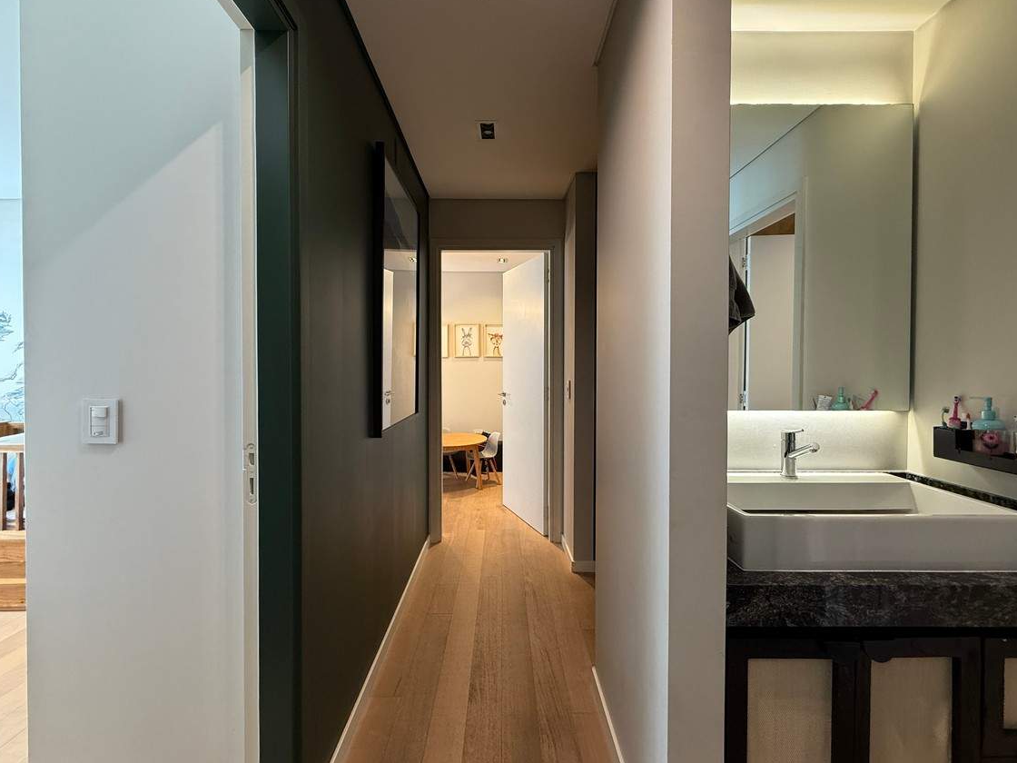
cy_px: 373
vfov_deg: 81.7
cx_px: 504
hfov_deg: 98.2
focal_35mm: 15
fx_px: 441
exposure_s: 1/50
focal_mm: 2.22
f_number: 2.2
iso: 200
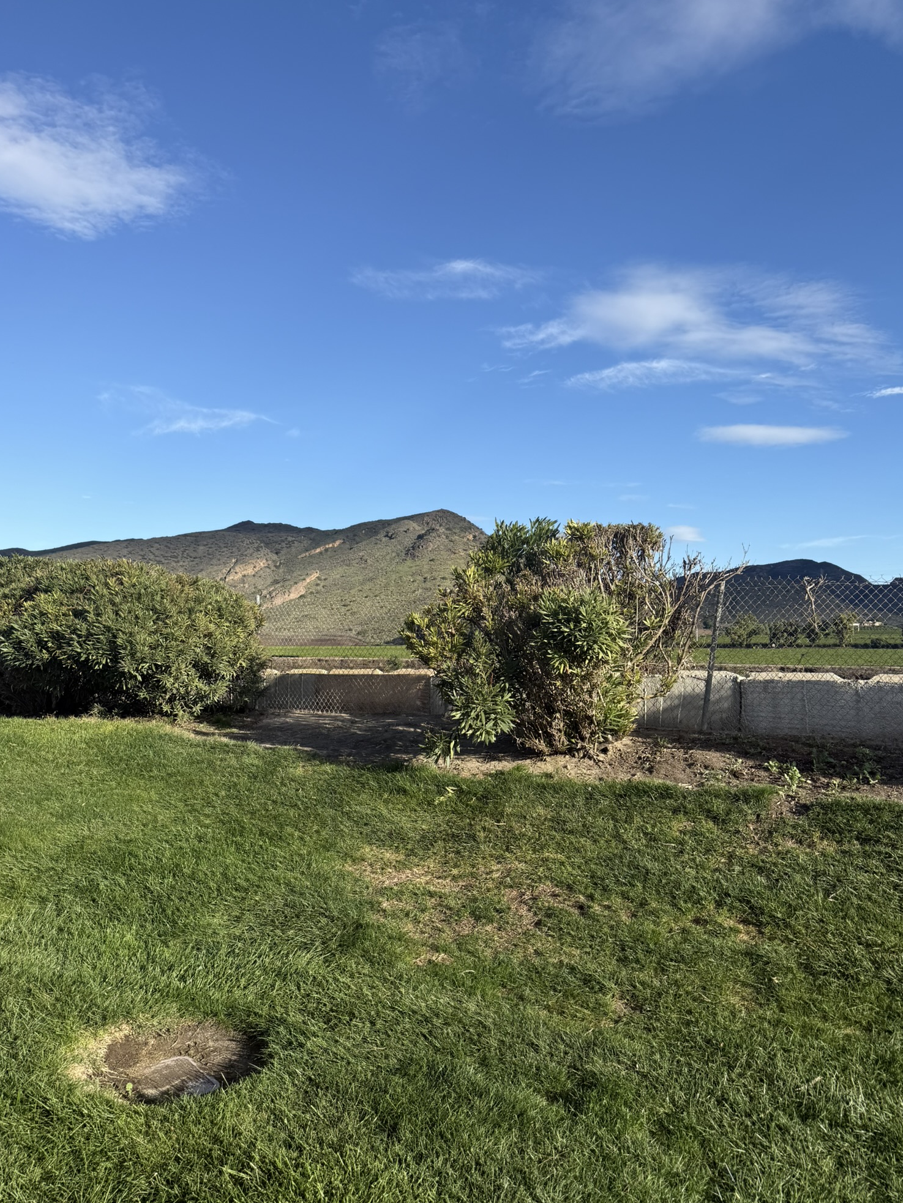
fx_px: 869
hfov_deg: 54.9
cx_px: 445
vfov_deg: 69.4
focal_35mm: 25
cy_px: 615
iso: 80
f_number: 1.78
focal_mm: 6.76
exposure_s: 1/3425
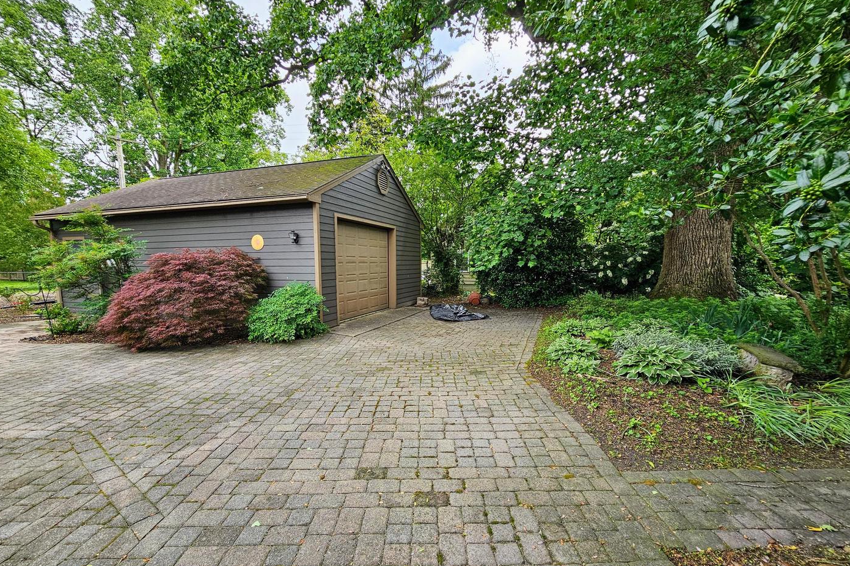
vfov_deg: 81.0
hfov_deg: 104.2
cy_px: 308
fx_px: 330
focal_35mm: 14
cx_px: 434
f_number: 2.2
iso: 50
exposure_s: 1/319
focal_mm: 2.2
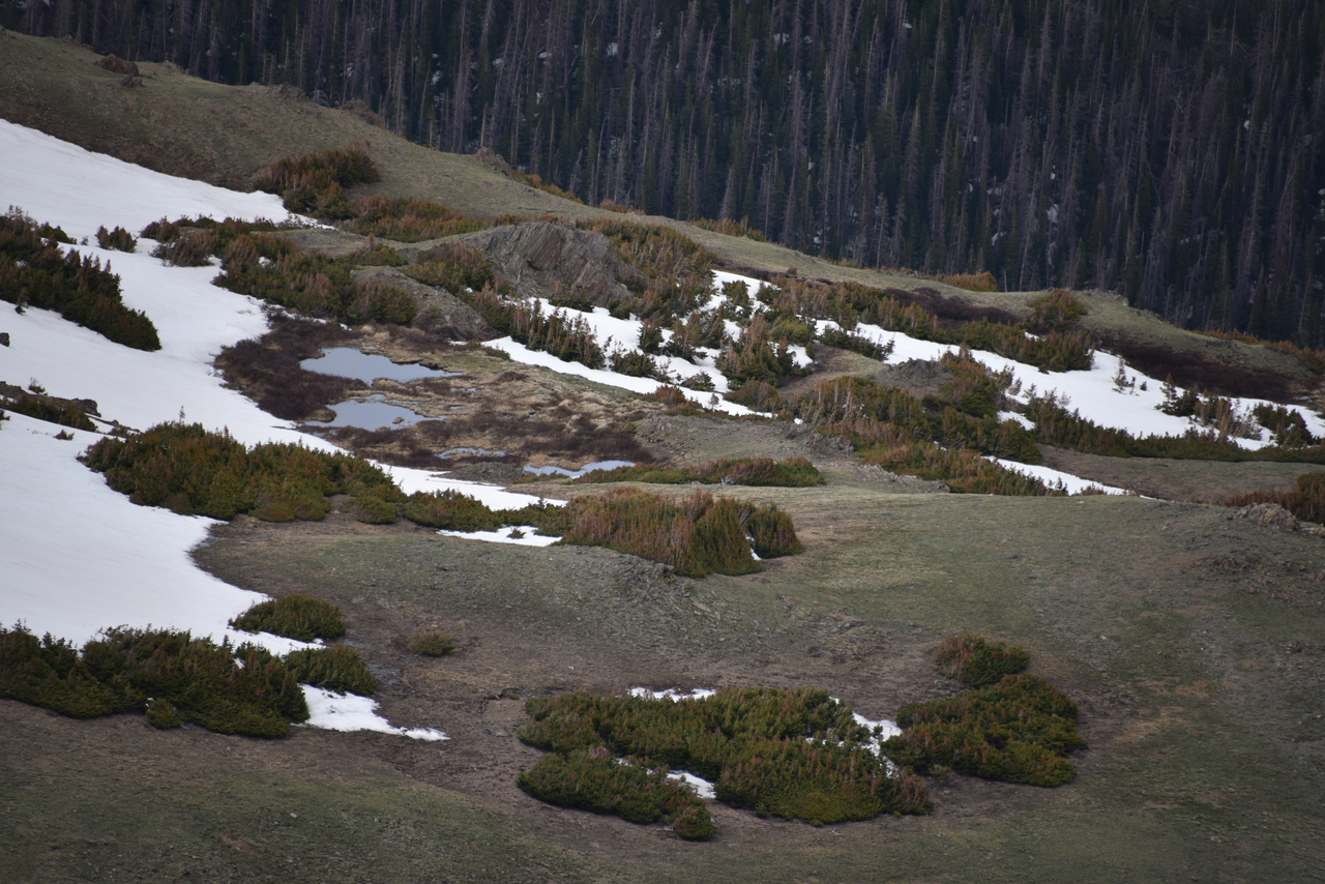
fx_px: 11043
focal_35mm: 300
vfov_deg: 4.6
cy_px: 442
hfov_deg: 6.9
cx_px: 662
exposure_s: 1/640
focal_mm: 300
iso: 200
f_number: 5.6
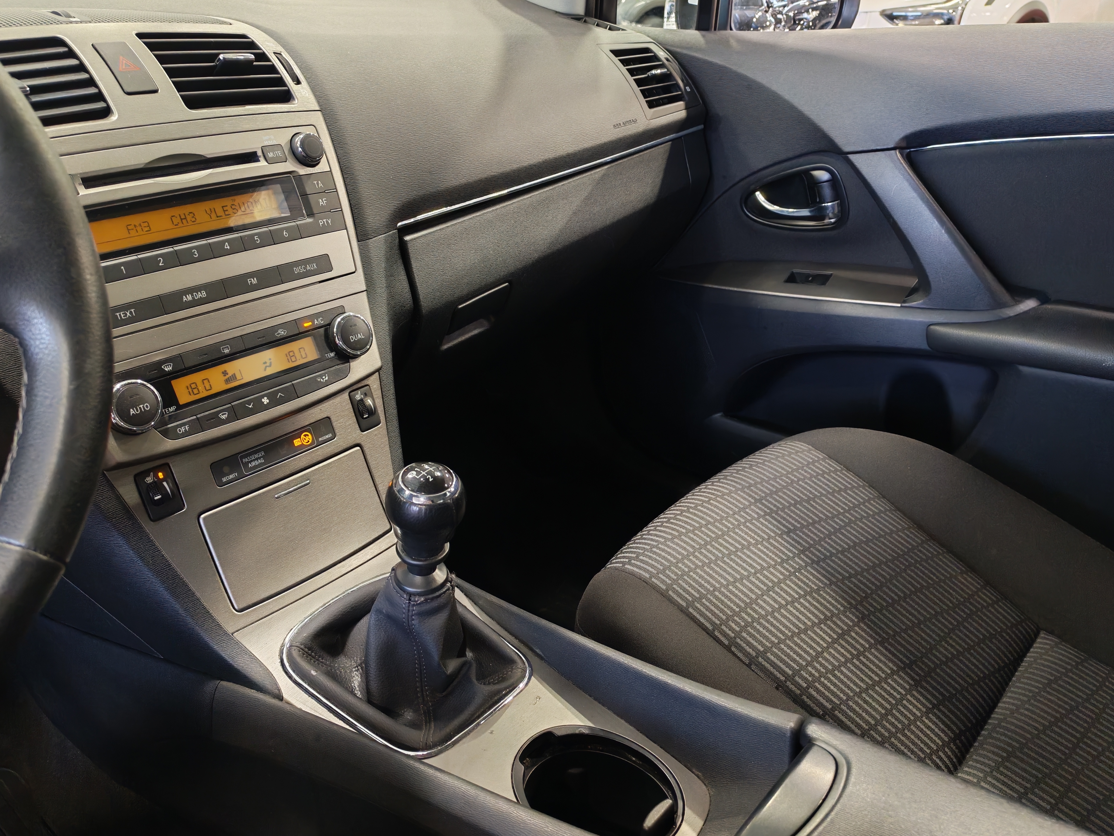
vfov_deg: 46.8
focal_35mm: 30
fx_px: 965
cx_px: 557
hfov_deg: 60.0
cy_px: 418
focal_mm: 6.12
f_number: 1.9
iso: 1250
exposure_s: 1/50
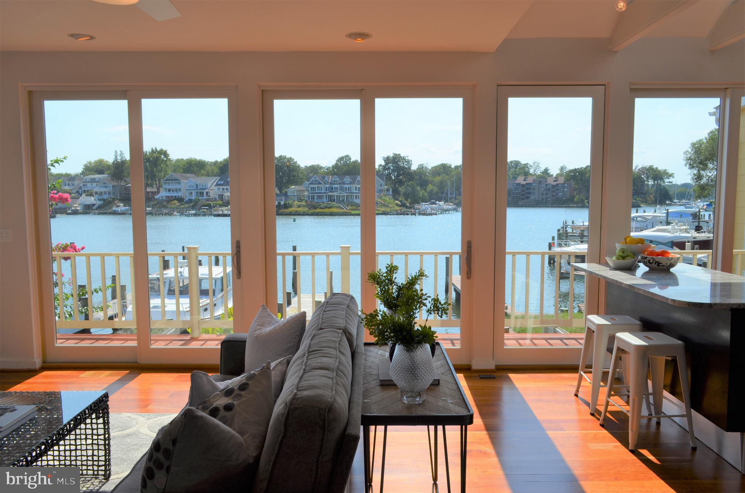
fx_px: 558
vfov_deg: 47.7
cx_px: 372
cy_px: 246
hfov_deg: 67.5
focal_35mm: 27
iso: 100
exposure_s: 1/250
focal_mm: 18
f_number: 8
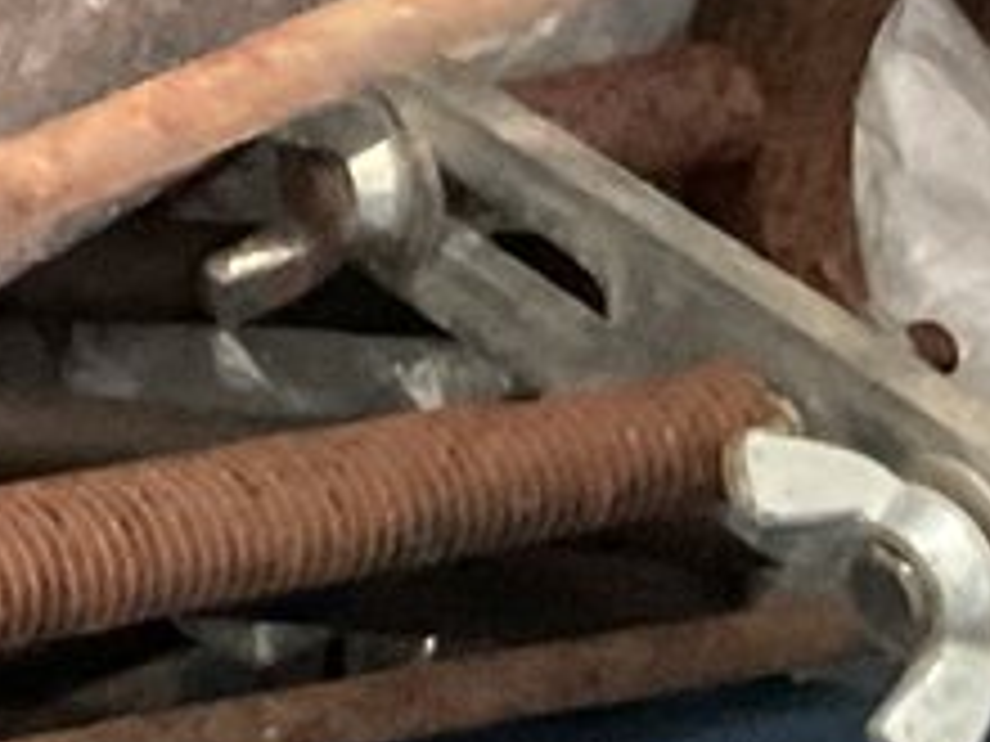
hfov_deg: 9.0
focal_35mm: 199
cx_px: -1348
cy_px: -956
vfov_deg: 7.1
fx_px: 5691
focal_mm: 3
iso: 500
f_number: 1.8
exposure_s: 1/30
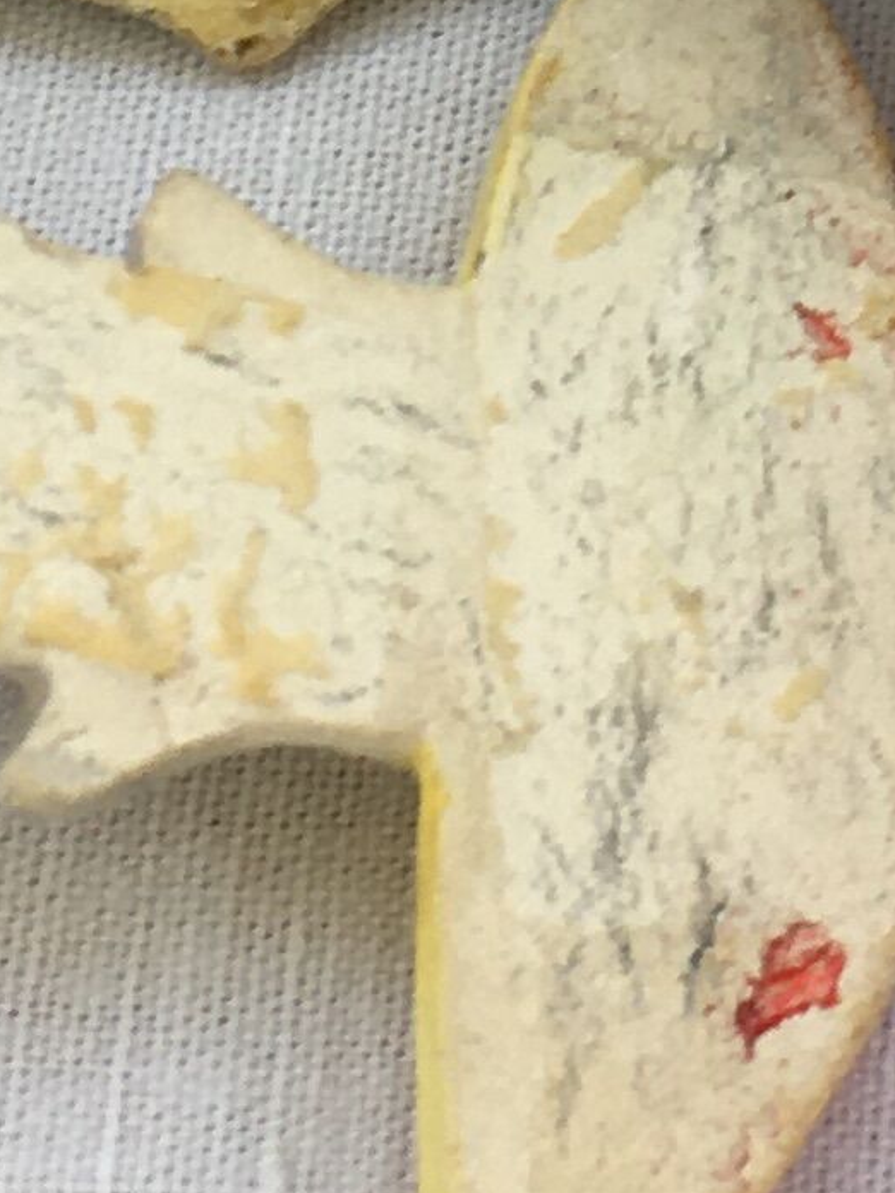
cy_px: -747
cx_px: 664
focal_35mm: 168
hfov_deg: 8.8
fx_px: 5792
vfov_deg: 11.2
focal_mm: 4.15
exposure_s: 1/100
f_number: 2.2
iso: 25
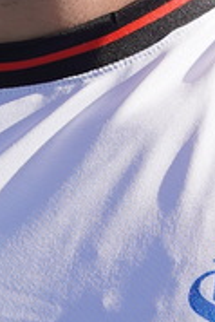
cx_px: 60
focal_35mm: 864
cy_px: 418
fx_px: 7724
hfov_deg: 1.6
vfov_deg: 2.4
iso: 100
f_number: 4.5
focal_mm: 110
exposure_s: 1/500
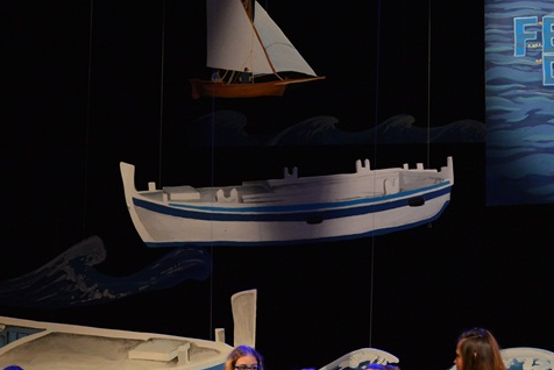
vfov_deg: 7.4
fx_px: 2849
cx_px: 434
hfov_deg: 11.1
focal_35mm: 185
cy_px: 269
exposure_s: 1/160
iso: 2000
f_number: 4.5
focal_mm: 86
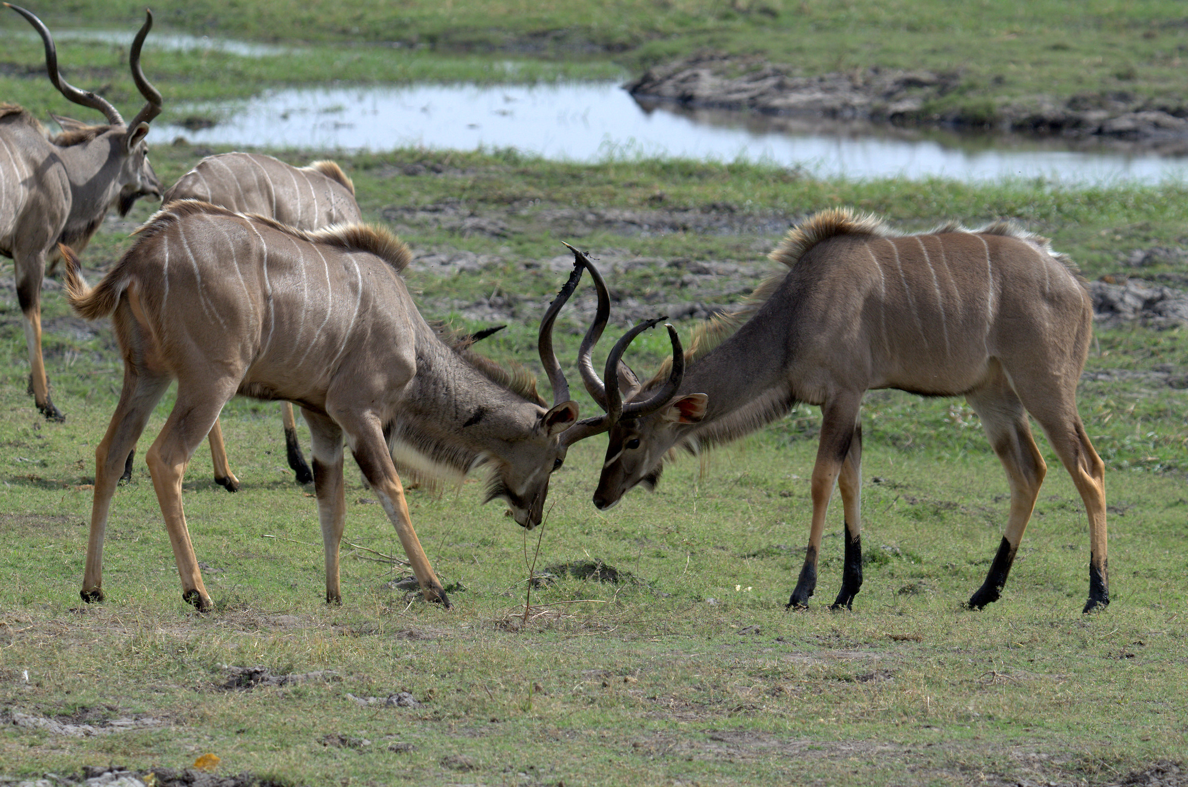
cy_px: 394
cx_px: 594
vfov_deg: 3.7
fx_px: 12350
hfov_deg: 5.5
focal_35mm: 375
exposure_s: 1/800
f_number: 7.1
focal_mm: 250
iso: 200
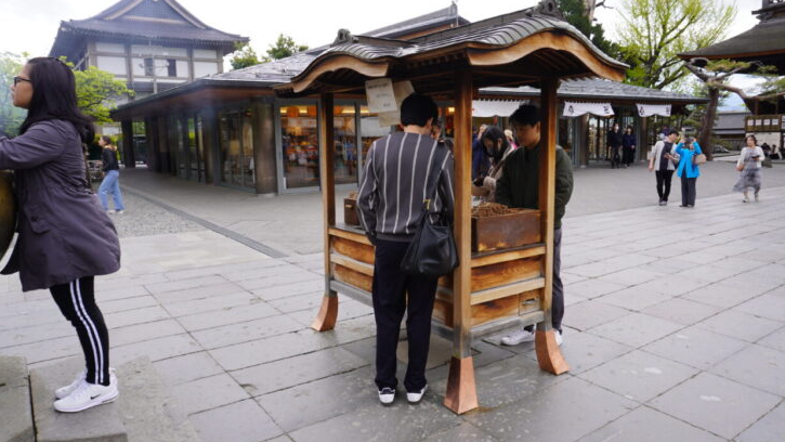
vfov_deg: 44.4
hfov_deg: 71.9
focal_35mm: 26
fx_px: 541
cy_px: 206
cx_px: 403
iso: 100
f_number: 7.1
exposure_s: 1/100
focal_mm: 16
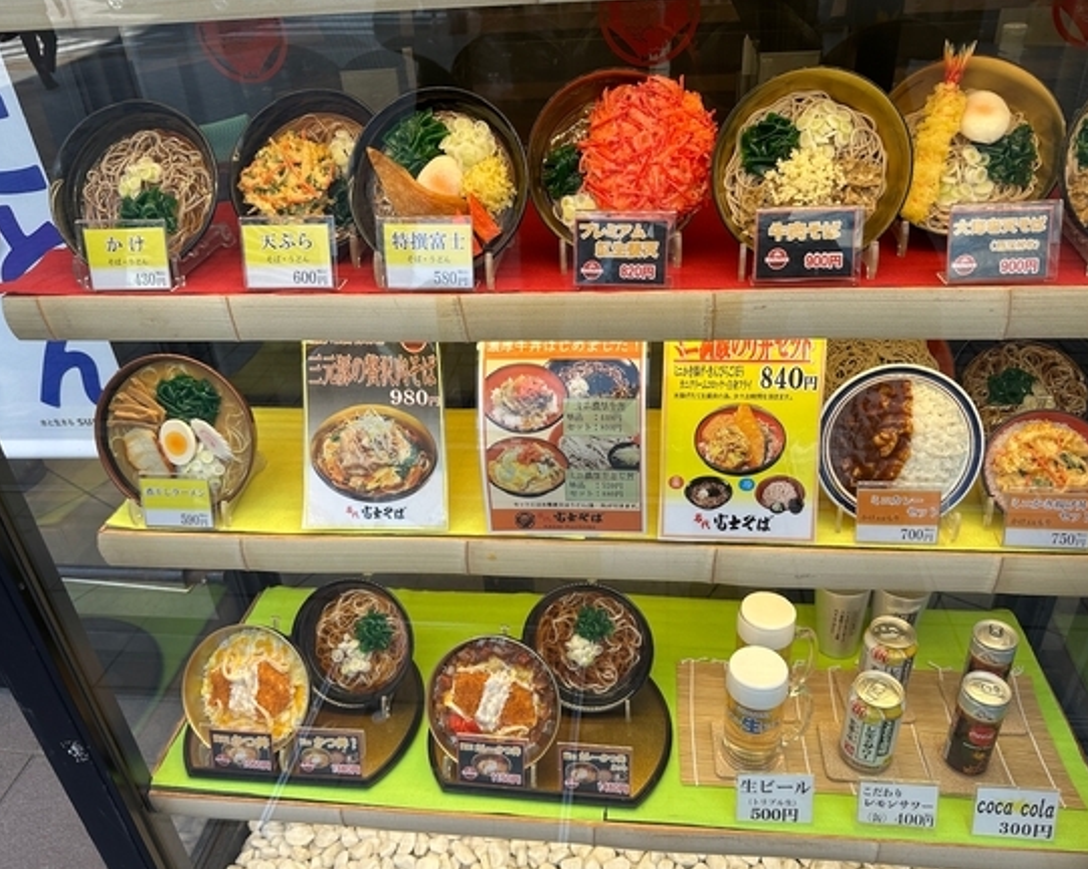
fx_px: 837
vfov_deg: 54.9
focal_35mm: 26
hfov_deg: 66.1
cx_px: 547
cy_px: 443
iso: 80
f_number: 1.78
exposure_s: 1/864
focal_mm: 6.86
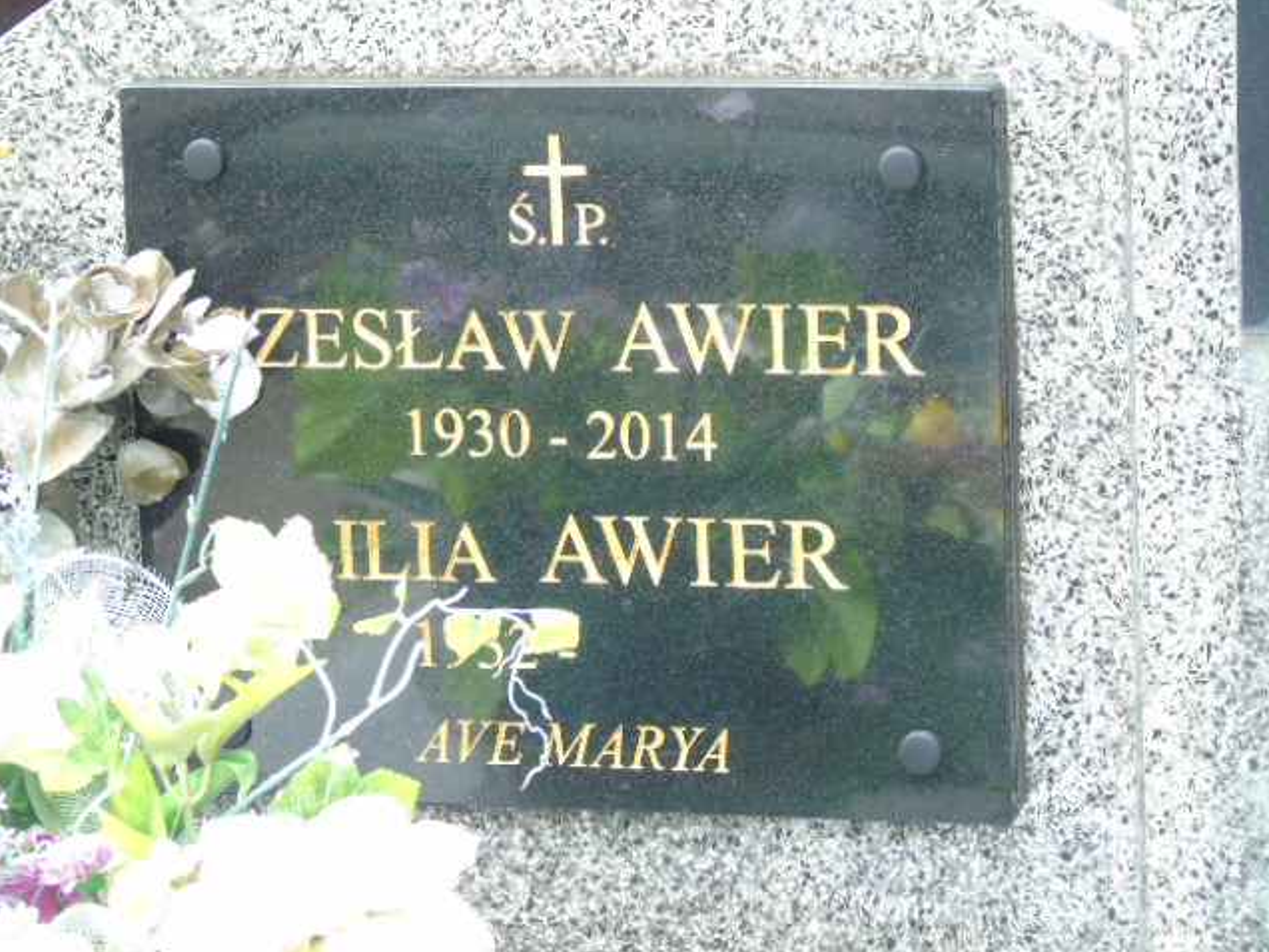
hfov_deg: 12.1
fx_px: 5975
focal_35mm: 163
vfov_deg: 9.1
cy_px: 477
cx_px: 634
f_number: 4.9
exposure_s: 1/125
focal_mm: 29
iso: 250
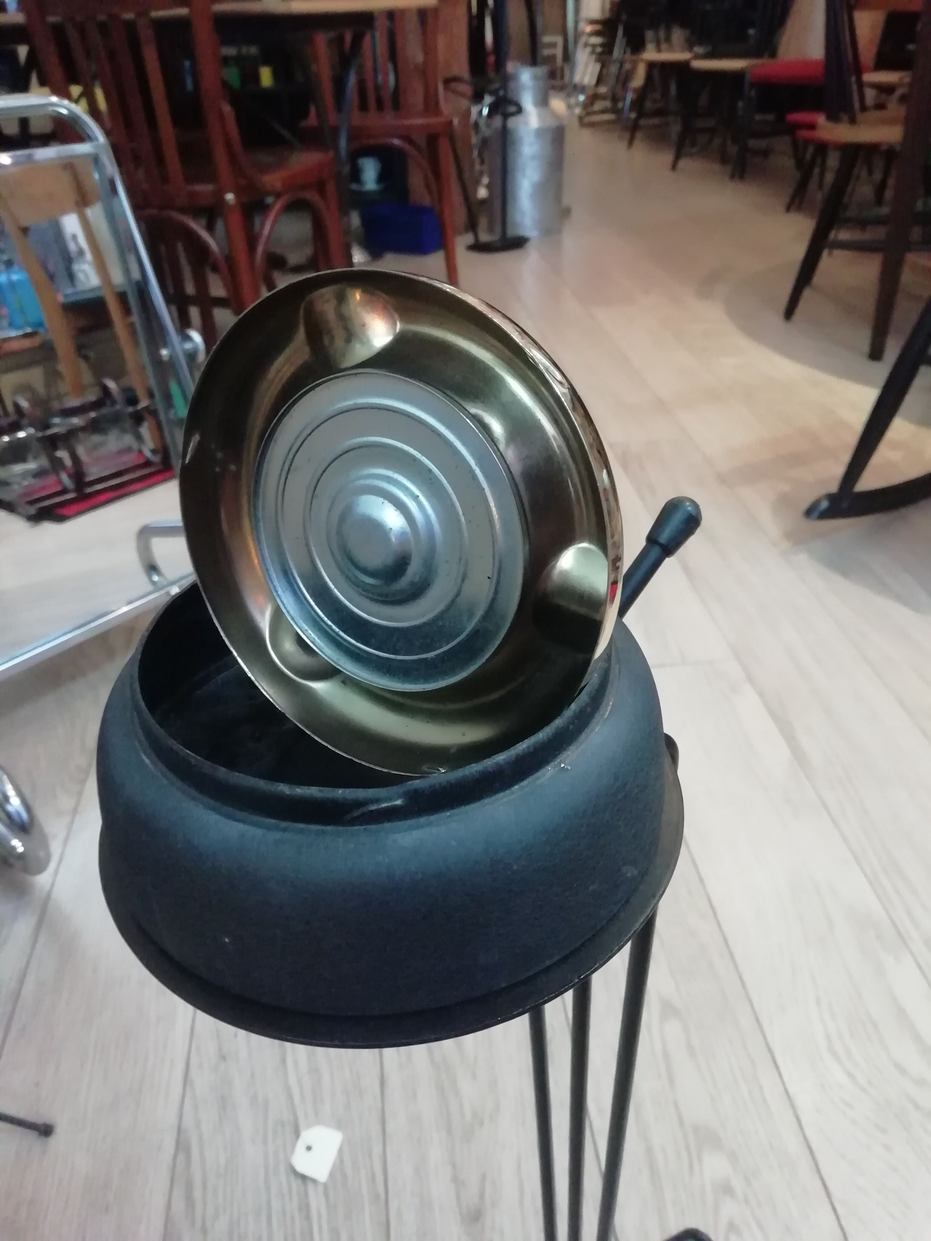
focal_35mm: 26
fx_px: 932
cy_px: 620
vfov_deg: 67.3
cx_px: 466
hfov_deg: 53.1
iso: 500
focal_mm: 3.46
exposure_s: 1/25
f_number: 2.2
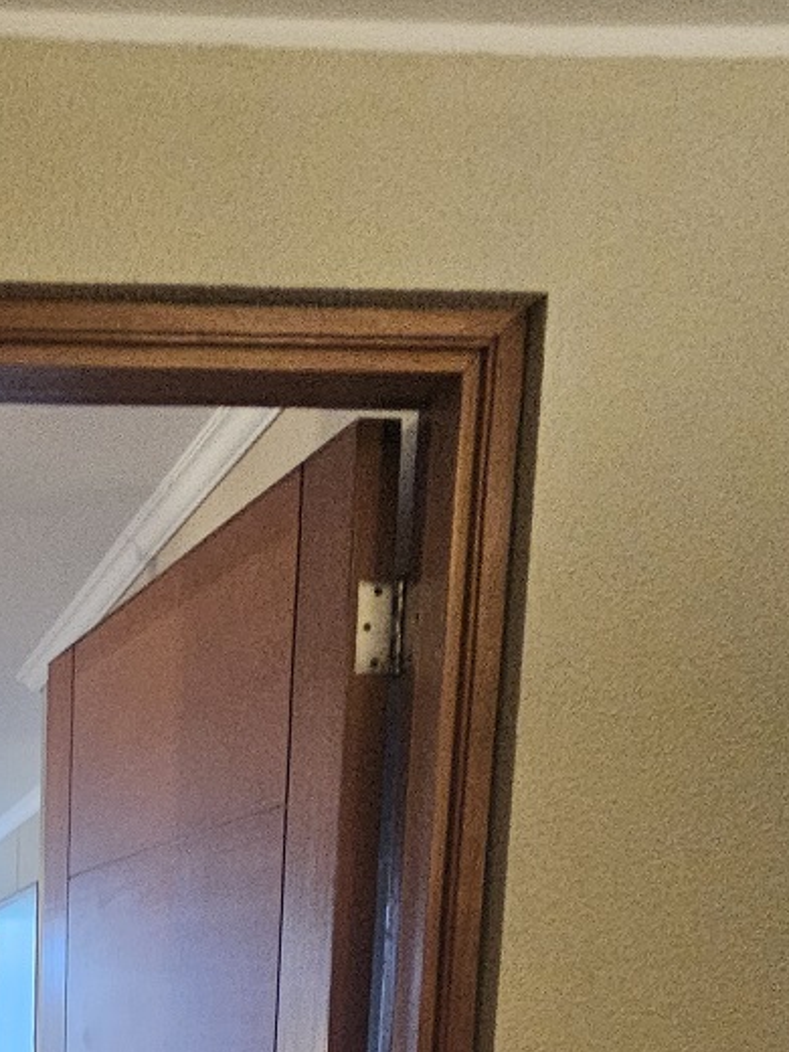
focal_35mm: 40
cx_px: -221
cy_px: 1360
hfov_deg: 29.4
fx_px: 1216
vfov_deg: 34.0
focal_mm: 2.2
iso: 500
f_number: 2.2
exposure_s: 1/33
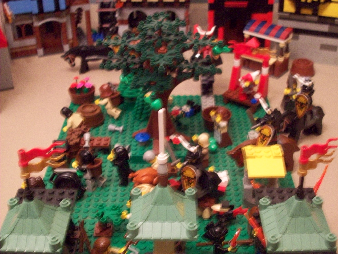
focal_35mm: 54
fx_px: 527
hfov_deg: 35.5
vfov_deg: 27.0
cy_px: 127
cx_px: 169
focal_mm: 9
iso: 200
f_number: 3.4
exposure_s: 1/8
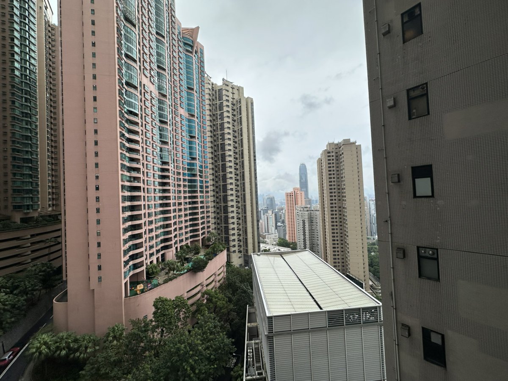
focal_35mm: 14
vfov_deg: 85.7
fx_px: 205
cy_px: 190
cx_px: 254
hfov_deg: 102.1
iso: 40
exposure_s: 1/849
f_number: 2.2
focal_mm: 2.22
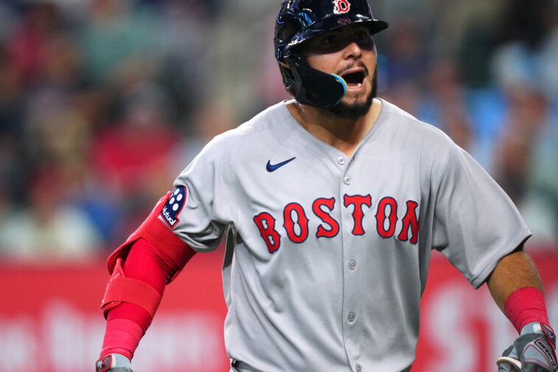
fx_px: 8431
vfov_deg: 2.5
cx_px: 259
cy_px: 224
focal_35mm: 544
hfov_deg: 3.8
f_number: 2.8
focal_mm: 400
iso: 2500
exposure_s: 1/2000
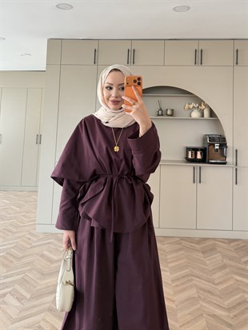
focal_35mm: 24
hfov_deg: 56.8
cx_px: 124
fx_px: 229
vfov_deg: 71.6
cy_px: 165
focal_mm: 6.76
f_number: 1.78
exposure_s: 1/121
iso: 160
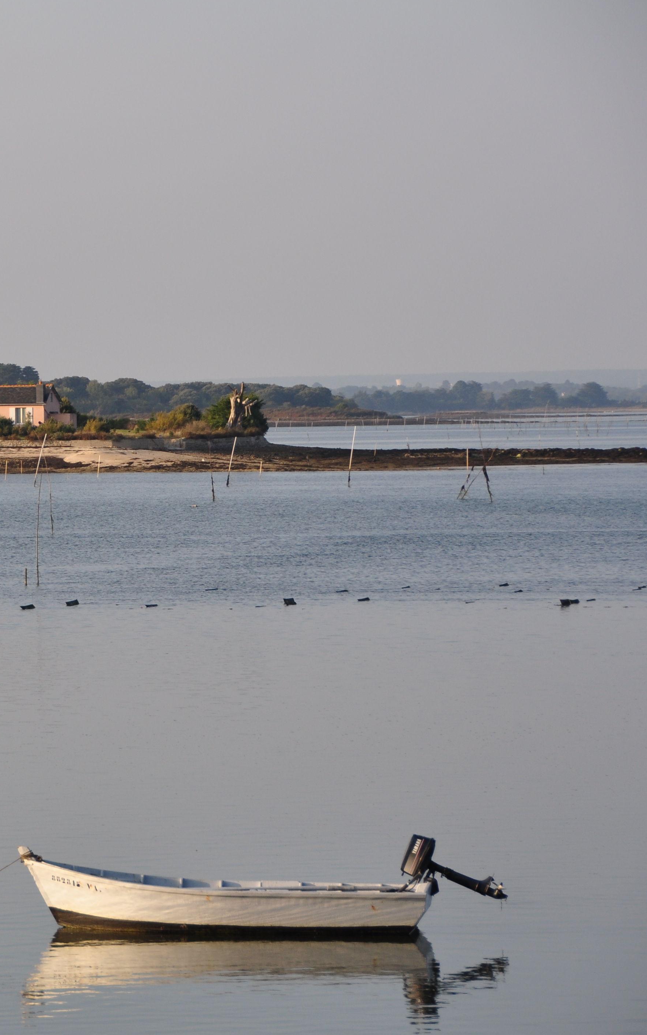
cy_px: 516
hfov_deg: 6.3
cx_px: -67
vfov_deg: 10.1
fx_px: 5867
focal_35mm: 208
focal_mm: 90
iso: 200
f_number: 6.3
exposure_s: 1/500
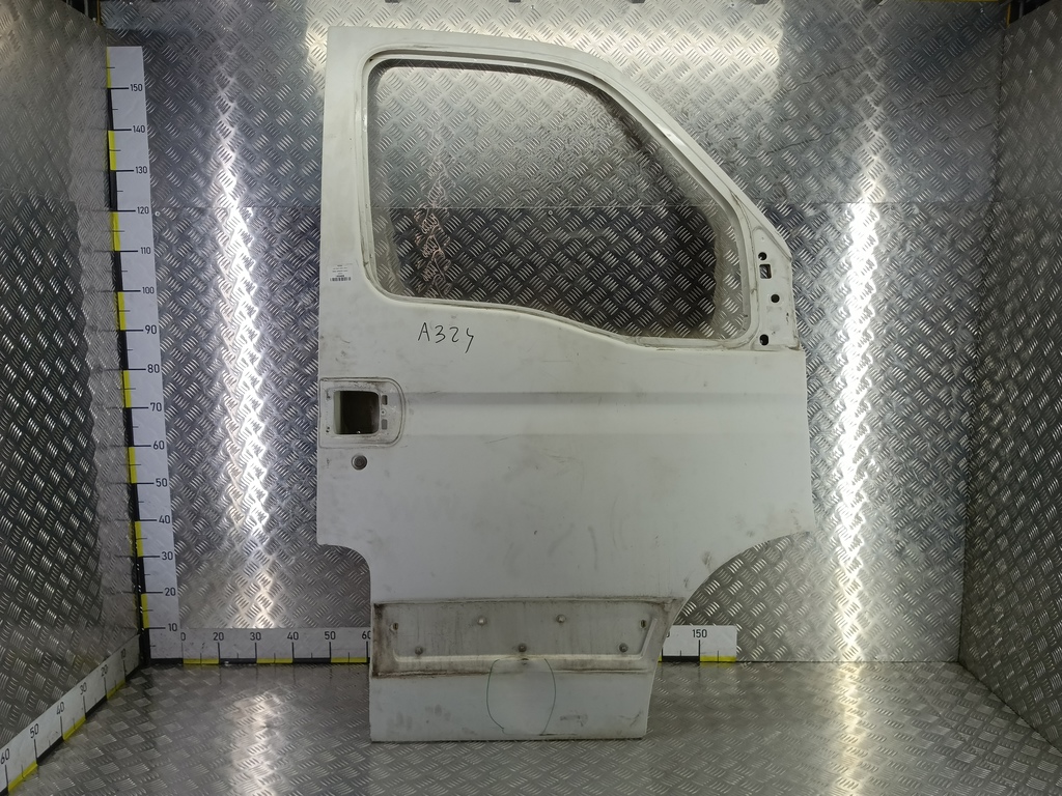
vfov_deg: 51.4
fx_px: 828
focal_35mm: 27
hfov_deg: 65.3
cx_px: 531
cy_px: 398
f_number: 1.6
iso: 128
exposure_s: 1/100
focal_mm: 4.11
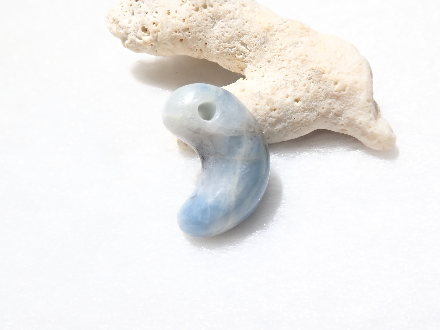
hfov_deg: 60.0
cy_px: 165
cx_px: 220
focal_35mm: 30
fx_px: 381
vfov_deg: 46.8
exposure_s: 1/125
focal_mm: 5.5
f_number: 3.2
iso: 100
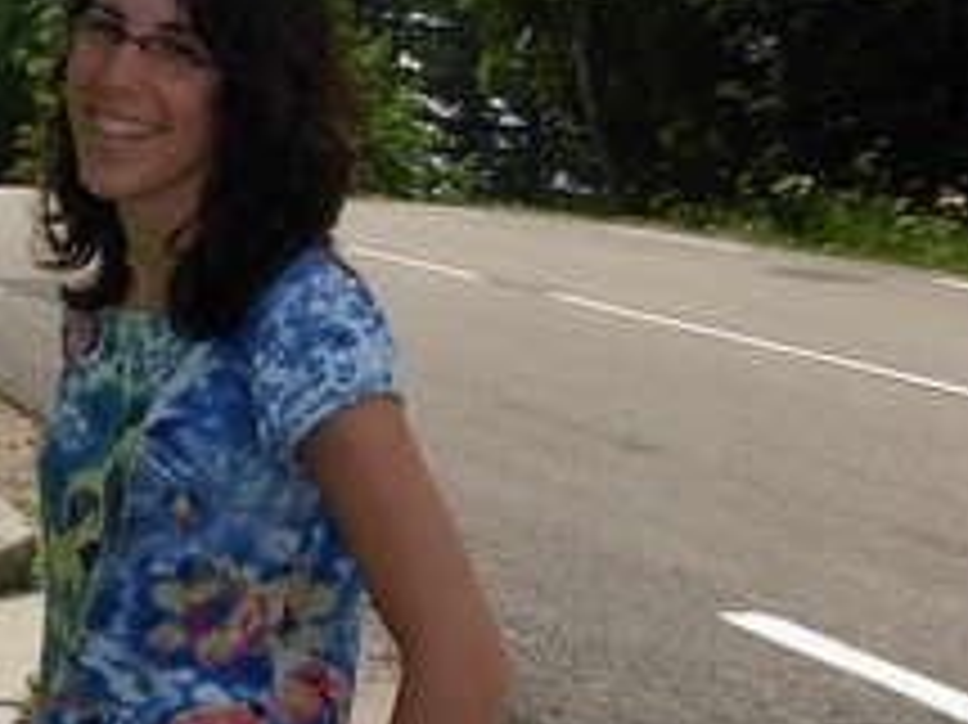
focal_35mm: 106
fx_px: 2963
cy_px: 342
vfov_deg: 13.9
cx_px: -347
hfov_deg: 17.3
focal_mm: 6.3
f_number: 4.9
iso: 79
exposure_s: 1/645
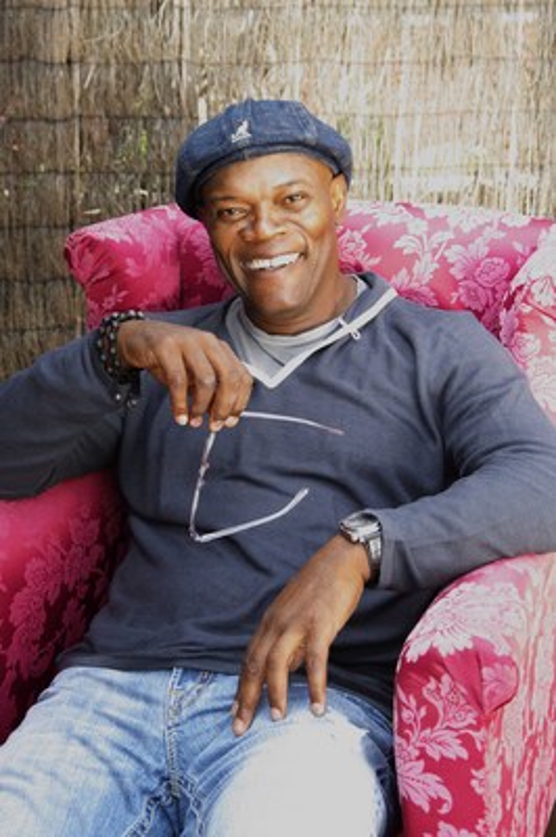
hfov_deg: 20.1
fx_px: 1566
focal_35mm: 68
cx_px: 278
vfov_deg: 29.9
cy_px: 418
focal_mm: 45
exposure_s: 1/60
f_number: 6.7
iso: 400
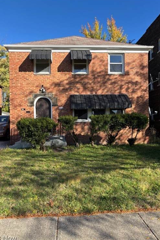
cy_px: 121
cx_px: 78
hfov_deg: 46.4
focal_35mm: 28
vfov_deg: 65.5
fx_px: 187
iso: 50
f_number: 1.6
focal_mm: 5.96
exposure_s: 1/707
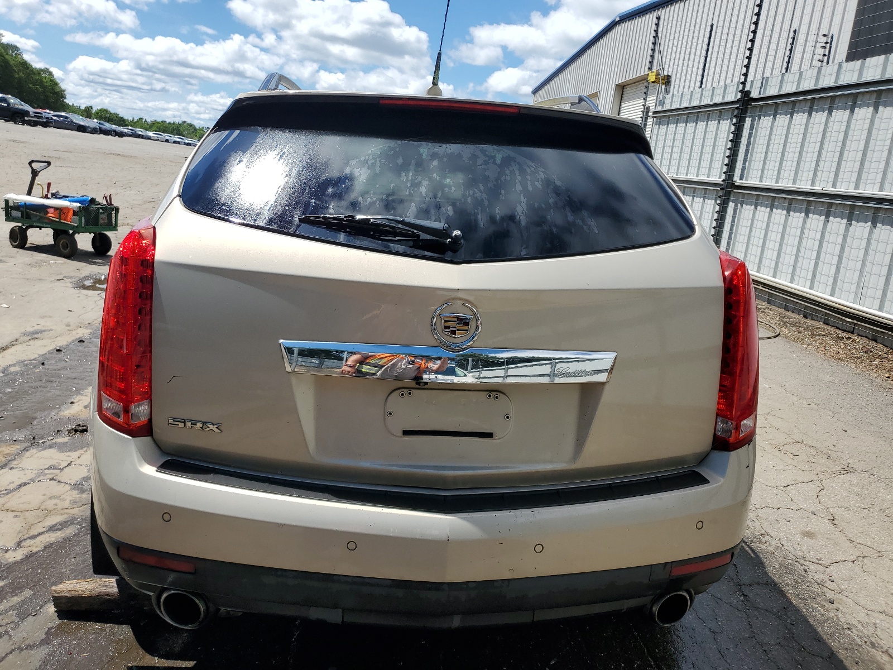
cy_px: 335
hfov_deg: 67.3
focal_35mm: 26
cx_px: 446
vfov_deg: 53.1
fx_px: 671
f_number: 1.5
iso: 50
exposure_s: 1/5000
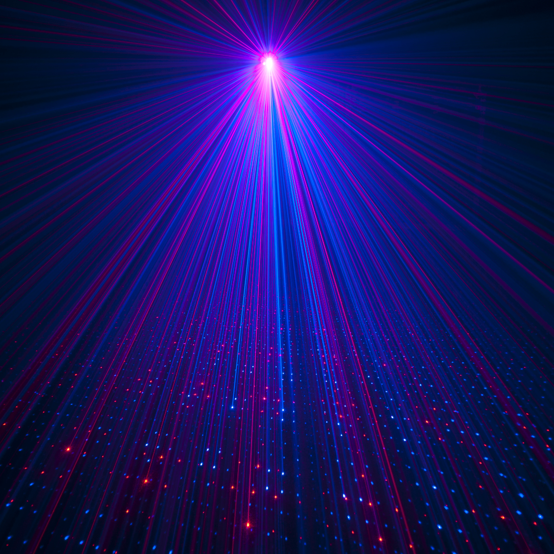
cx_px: 293
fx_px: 797
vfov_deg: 38.2
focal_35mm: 44
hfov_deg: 38.3
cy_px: 324
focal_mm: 18
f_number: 2.8
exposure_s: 1
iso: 200
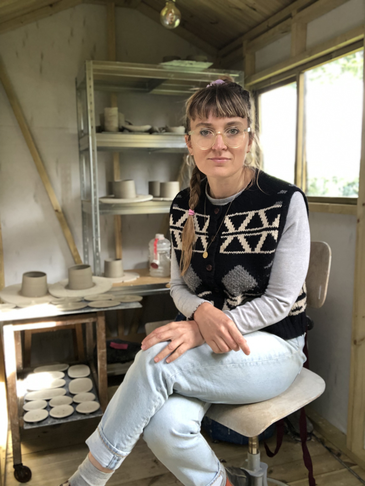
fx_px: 449
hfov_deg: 44.2
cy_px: 243
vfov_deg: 56.8
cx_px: 182
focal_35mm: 32
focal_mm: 2.87
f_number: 2.2
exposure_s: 1/30
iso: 32
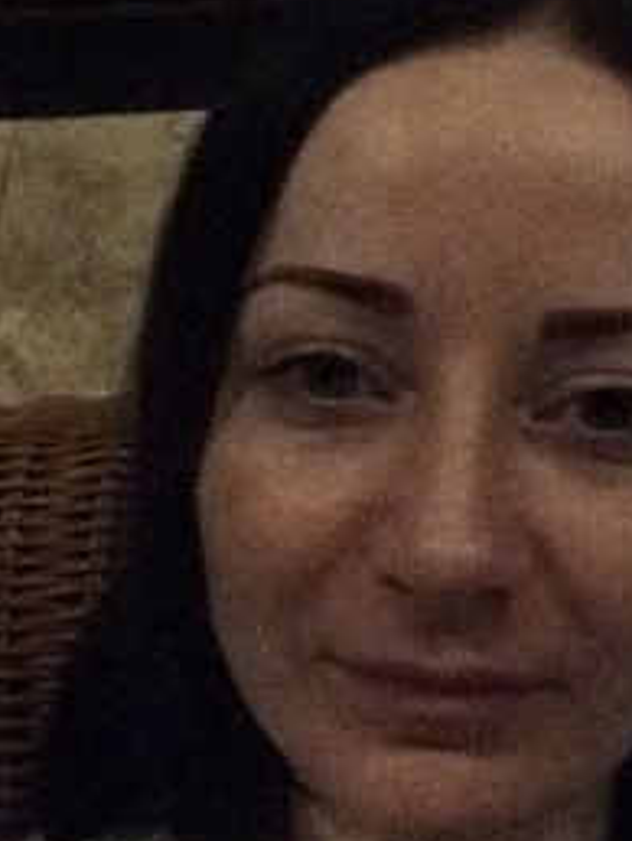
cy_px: 456
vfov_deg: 27.0
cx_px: 339
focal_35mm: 72
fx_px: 1750
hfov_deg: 20.5
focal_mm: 2.15
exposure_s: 1/17
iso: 1600
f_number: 2.4
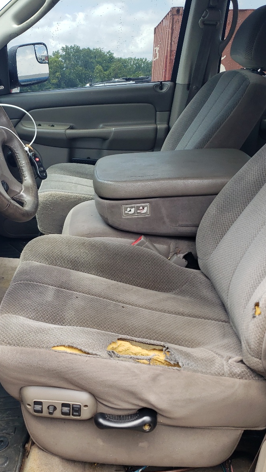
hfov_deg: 30.6
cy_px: 237
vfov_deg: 52.8
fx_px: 477
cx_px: 65
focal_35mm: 38
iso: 50
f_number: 1.5
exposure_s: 1/385
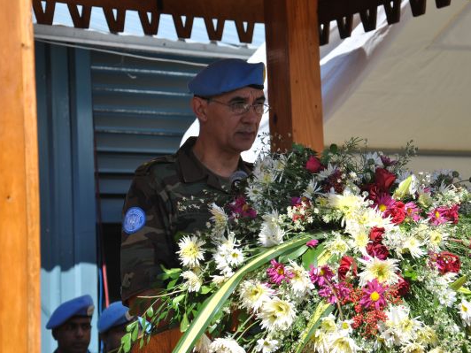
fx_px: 1374
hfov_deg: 19.4
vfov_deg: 14.6
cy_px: 176
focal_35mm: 101
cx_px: 232
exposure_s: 1/500
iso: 180
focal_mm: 62
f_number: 5.6
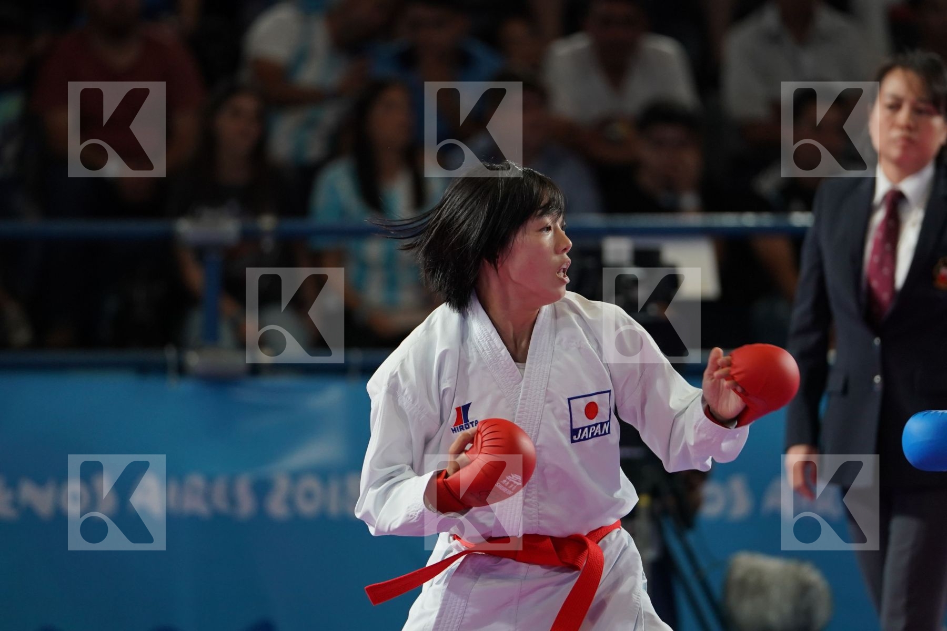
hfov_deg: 7.2
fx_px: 7575
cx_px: 474
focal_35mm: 288
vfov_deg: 4.8
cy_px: 316
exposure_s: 1/1000
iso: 1000
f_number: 2.8
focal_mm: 192
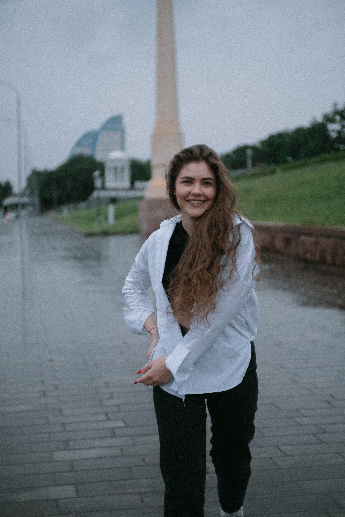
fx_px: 762
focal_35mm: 53
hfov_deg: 25.5
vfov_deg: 37.5
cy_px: 258
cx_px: 172
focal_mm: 35
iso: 320
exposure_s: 1/1000
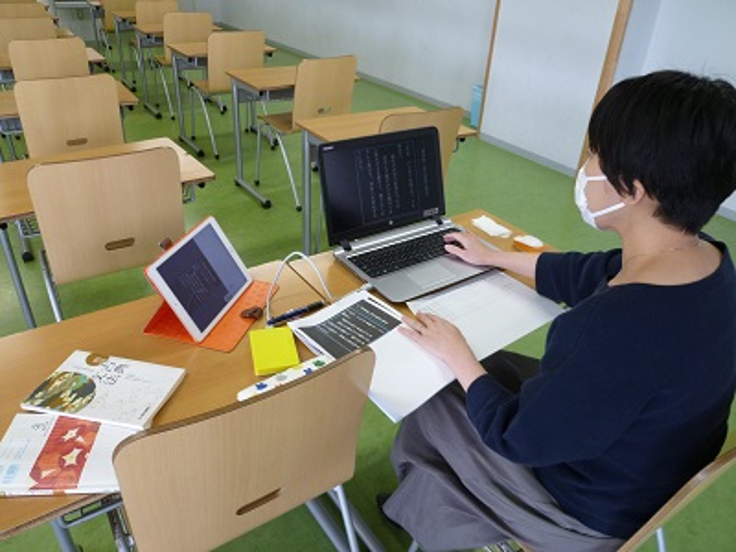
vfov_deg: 54.9
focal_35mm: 25
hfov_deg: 69.4
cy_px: 276
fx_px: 532
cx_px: 368
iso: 125
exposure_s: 1/30
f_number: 2.8
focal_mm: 4.5
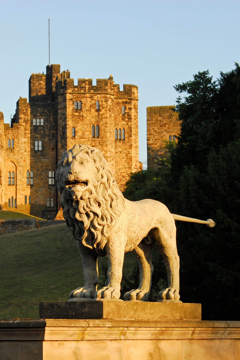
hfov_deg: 10.1
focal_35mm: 135
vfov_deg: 15.2
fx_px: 1350
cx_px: 25
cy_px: 180
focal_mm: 60
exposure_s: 1/60
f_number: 10
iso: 100
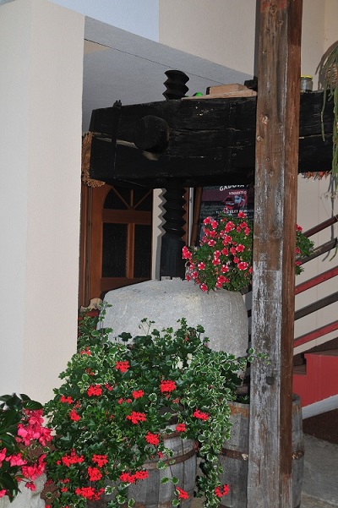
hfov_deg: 25.7
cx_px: 169
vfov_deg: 37.9
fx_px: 740
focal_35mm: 52
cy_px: 254
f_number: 5.6
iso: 200
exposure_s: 1/60
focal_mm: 35
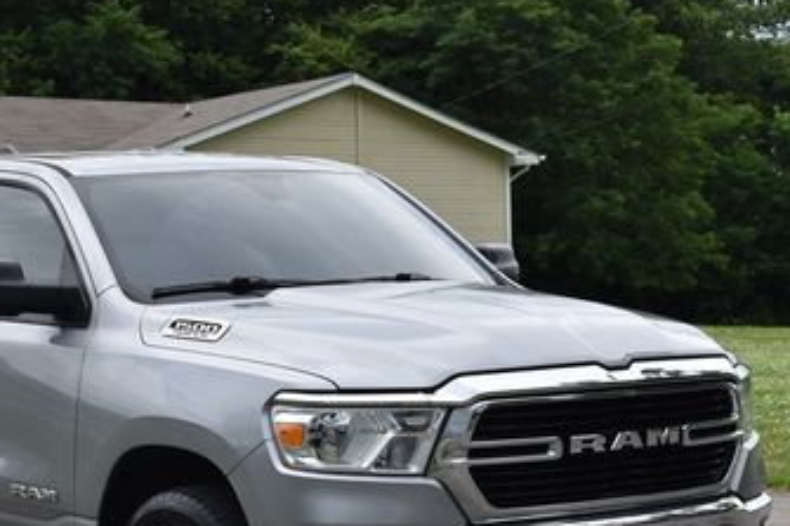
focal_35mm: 109
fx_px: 2391
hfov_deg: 18.7
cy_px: 338
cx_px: 302
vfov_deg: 12.5
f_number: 8
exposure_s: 1/250
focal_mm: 38
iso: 140
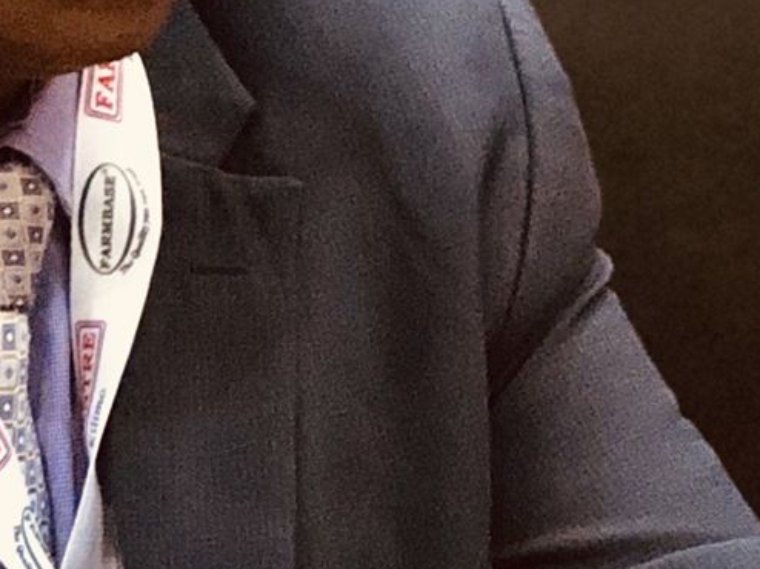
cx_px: 460
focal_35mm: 297
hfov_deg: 6.7
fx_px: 6518
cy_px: 88
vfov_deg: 5.0
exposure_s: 1/8
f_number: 2.4
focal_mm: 6
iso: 200
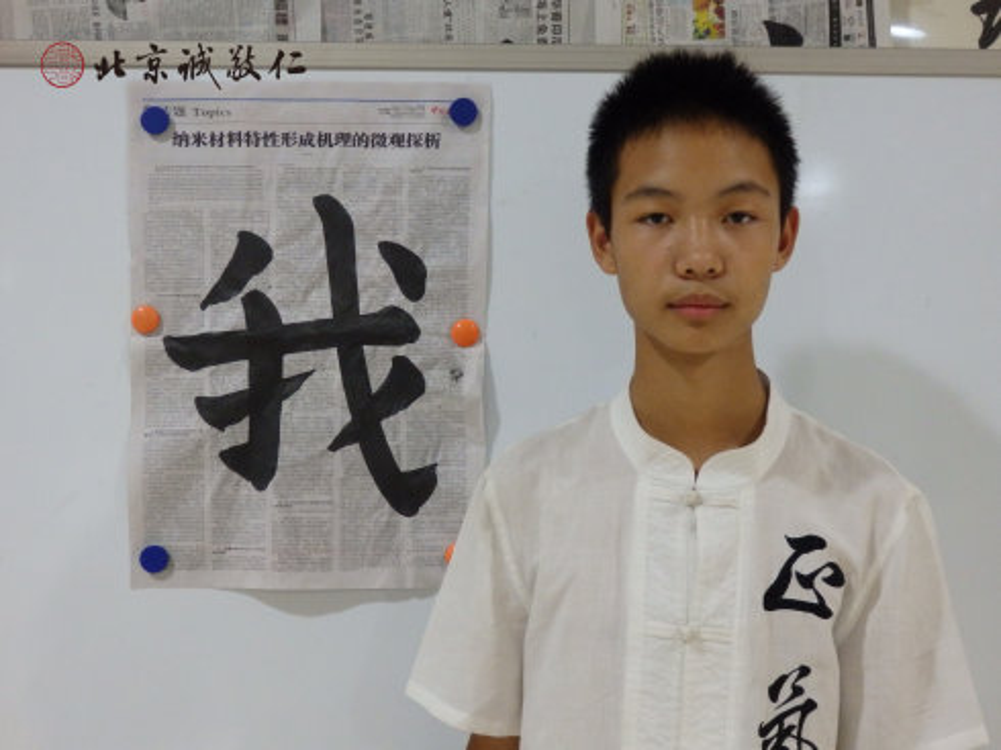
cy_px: 375
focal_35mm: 40
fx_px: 1156
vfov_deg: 35.9
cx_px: 500
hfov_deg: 46.8
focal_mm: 7.3
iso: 800
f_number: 3.7
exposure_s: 1/25
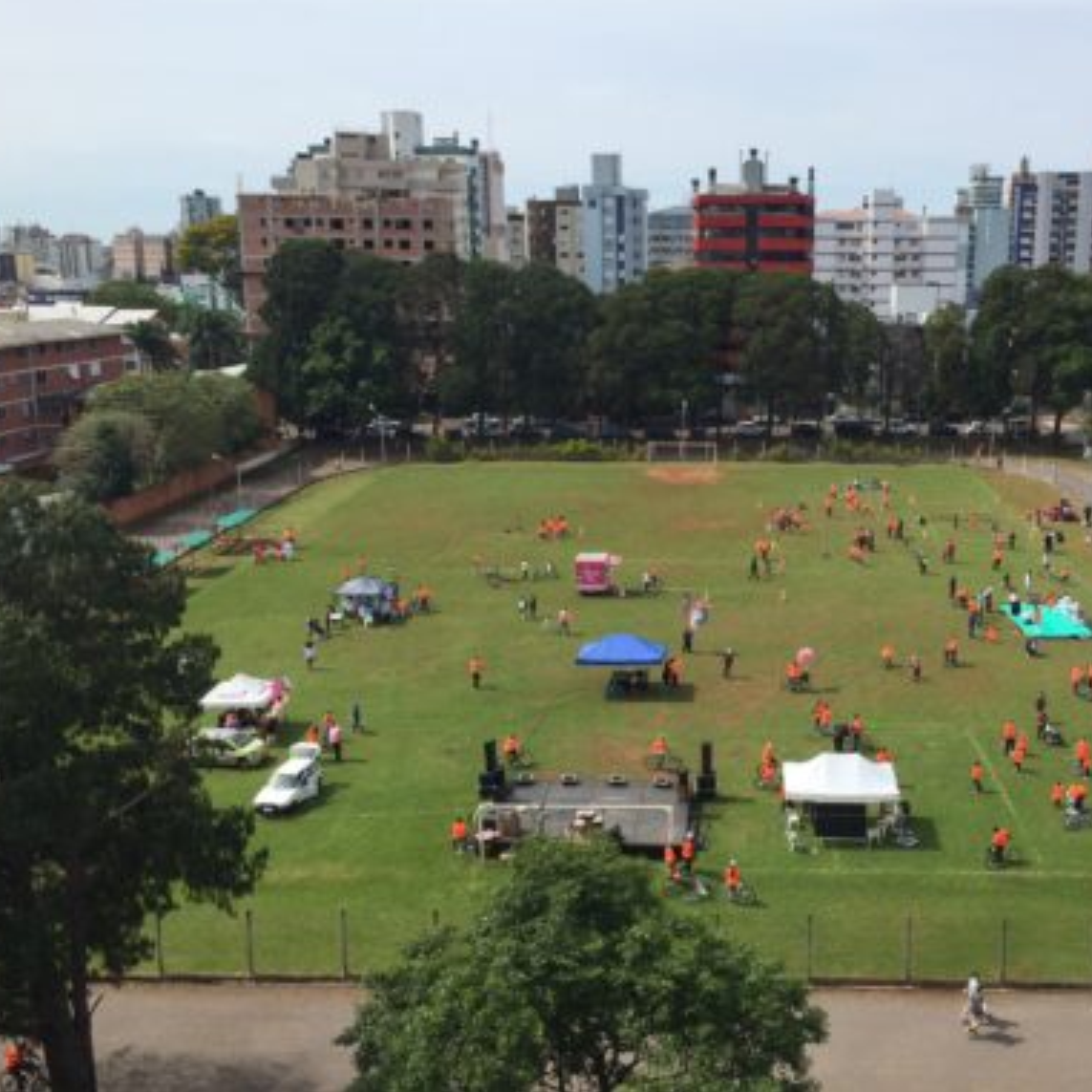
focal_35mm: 35
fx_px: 1249
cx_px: 705
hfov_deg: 46.7
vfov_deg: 47.2
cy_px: 539
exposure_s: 1/2198
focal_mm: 4.15
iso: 32
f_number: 2.2
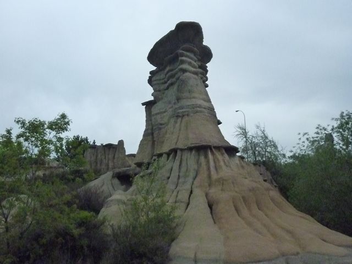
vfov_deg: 42.9
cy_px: 132
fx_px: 336
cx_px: 176
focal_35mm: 33
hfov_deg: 55.4
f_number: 11
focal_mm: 5.9
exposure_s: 1/2000
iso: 2500
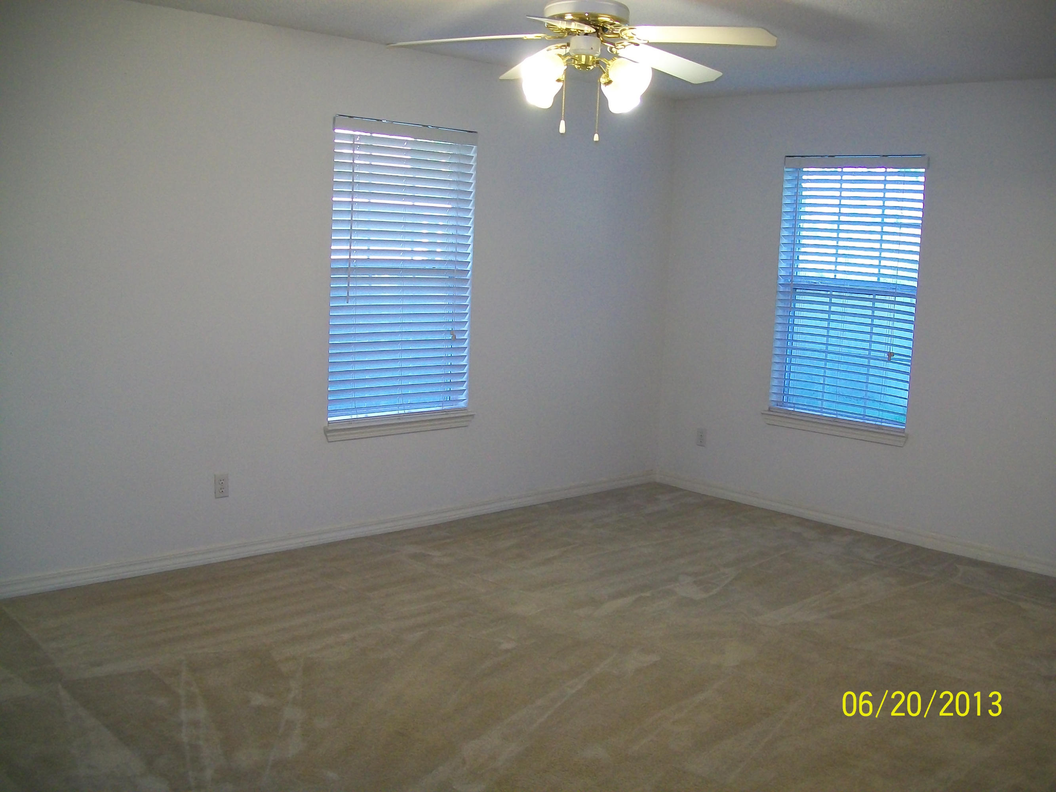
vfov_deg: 41.8
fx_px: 1037
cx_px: 528
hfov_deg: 54.0
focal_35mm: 34
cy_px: 396
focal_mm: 6.1
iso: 160
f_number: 2.7
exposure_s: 1/60
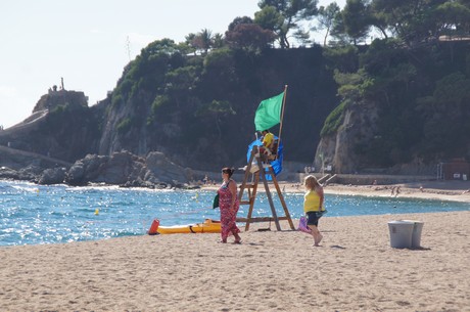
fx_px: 2639
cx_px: 235
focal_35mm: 202
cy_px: 156
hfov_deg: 10.2
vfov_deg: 6.8
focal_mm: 135
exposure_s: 1/320
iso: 100
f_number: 8
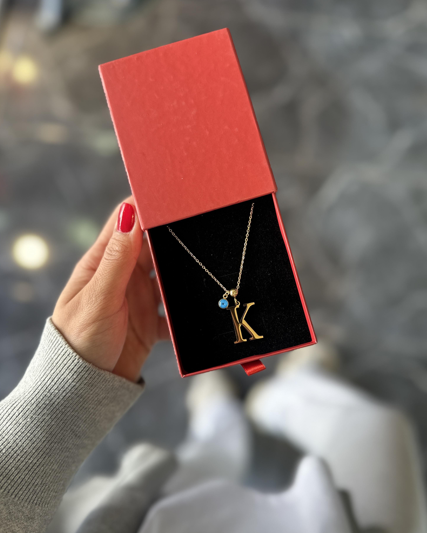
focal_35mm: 26
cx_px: 214
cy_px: 264
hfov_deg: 54.9
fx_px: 411
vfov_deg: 66.0
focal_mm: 6.86
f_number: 1.78
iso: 125
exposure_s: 1/100
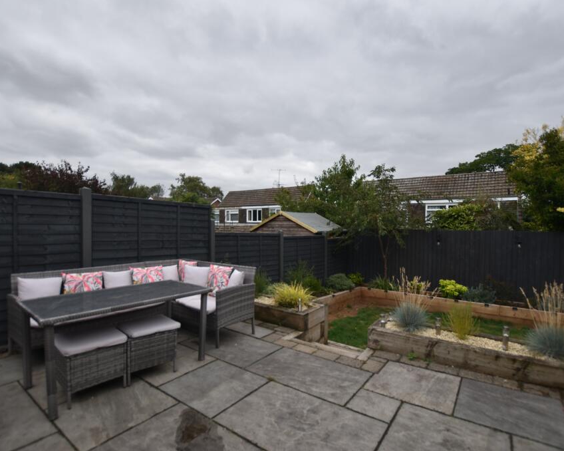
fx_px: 284
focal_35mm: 17
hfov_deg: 89.7
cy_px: 226
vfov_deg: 77.0
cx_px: 283
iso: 100
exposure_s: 1/1250
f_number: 3.5
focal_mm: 10
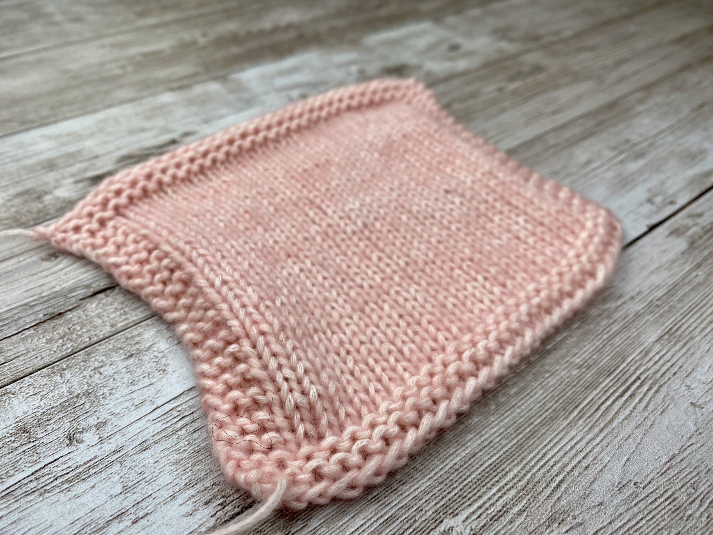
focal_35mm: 25
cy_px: 268
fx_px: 515
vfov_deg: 54.9
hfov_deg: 69.4
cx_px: 356
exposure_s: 1/137
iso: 32
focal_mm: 4.25
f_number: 1.8
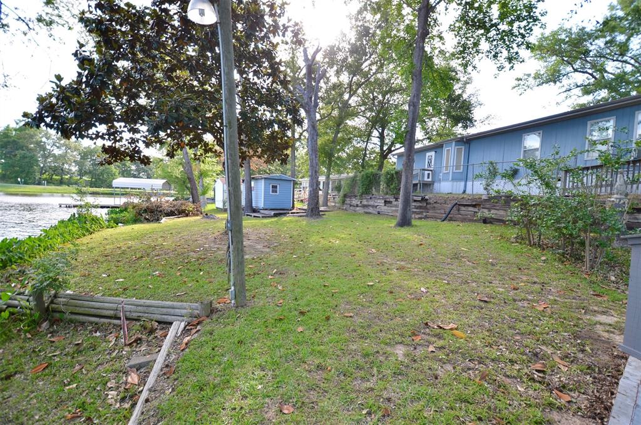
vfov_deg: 77.1
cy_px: 212
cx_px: 320
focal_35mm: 15
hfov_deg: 100.5
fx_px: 267
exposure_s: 1/200
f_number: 3.5
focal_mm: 10
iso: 200
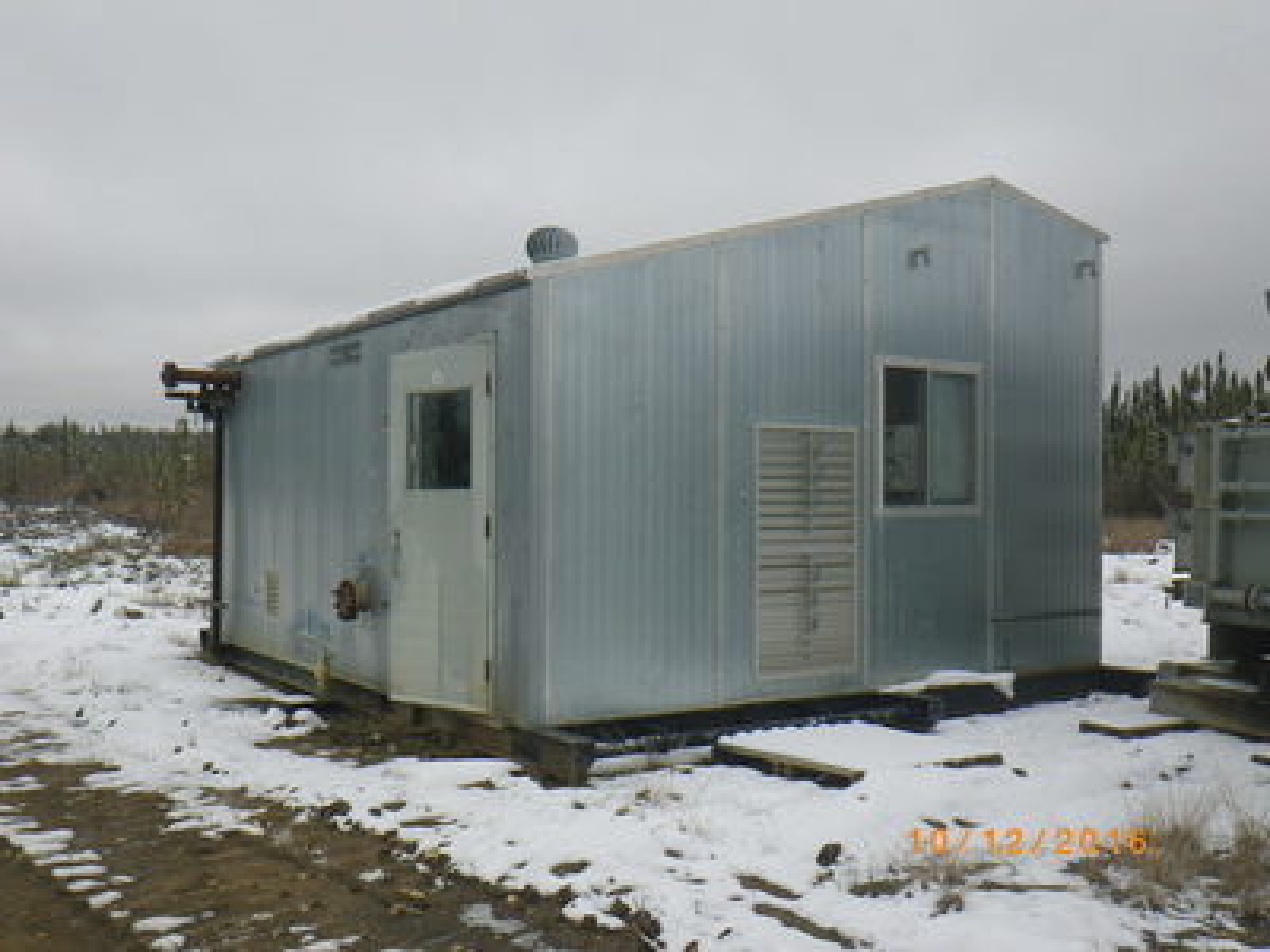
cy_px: 476
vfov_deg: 41.8
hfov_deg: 54.0
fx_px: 1247
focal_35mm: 34
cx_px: 635
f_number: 4.6
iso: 80
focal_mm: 6.1
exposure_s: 1/160
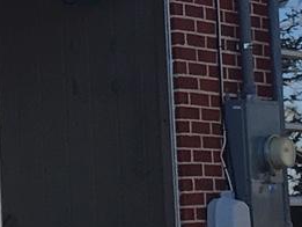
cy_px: 59
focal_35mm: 224
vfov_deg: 6.6
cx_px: -207
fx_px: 1955
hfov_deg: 8.5
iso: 25
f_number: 2.2
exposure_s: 1/553
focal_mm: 4.15
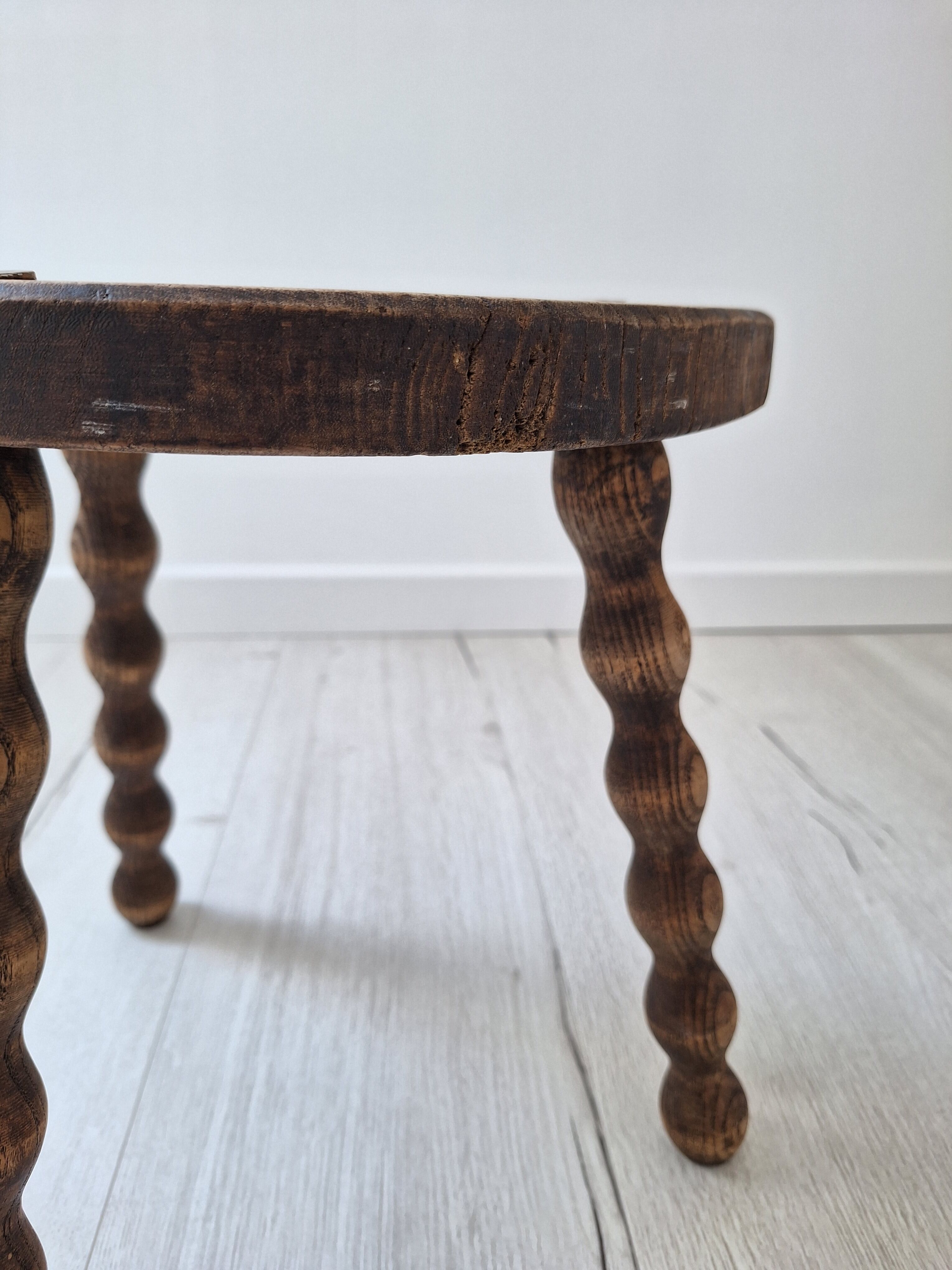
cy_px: 635
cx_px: 476
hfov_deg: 58.9
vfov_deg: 73.9
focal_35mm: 23
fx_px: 843
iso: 160
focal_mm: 5.54
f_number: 1.8
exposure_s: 1/50
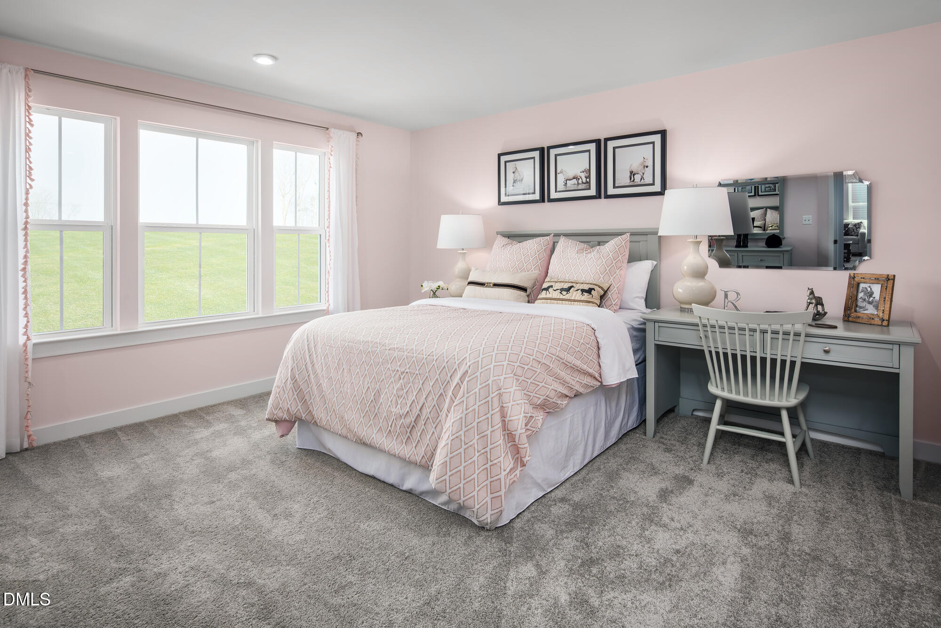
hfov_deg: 86.9
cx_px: 470
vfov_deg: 64.6
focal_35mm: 19
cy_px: 314
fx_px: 497
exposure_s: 1/250
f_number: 9
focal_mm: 19
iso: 200
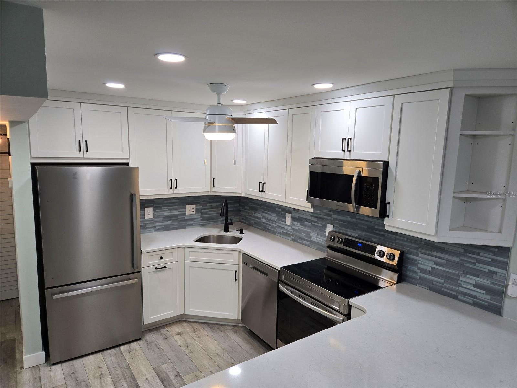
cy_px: 194
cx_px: 258
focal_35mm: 23
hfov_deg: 73.9
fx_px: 344
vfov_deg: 58.9
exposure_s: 1/120
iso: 80
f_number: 1.8
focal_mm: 5.4
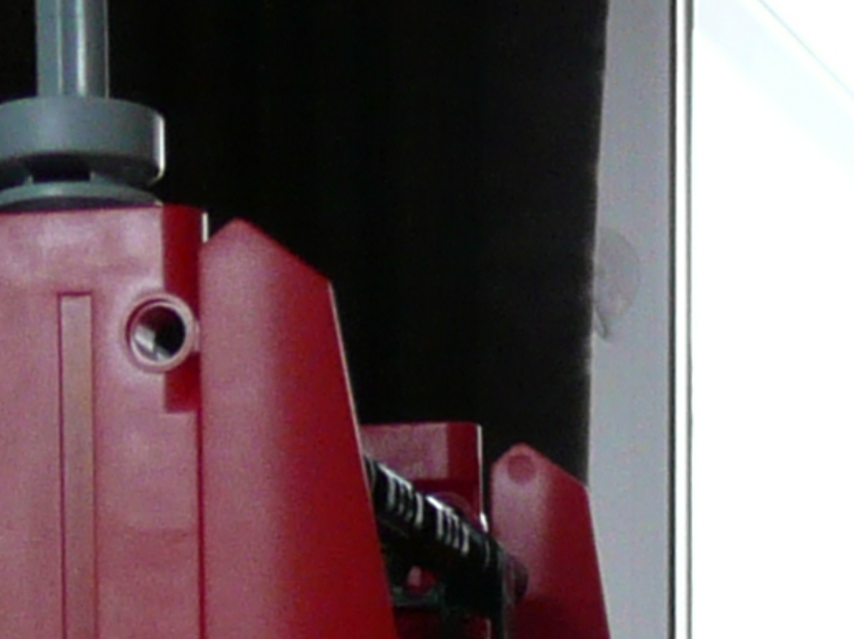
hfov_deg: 8.8
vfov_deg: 6.2
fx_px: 5572
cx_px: 547
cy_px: 1597
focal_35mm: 226
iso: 160
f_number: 3.8
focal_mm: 6.2
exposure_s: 1/30
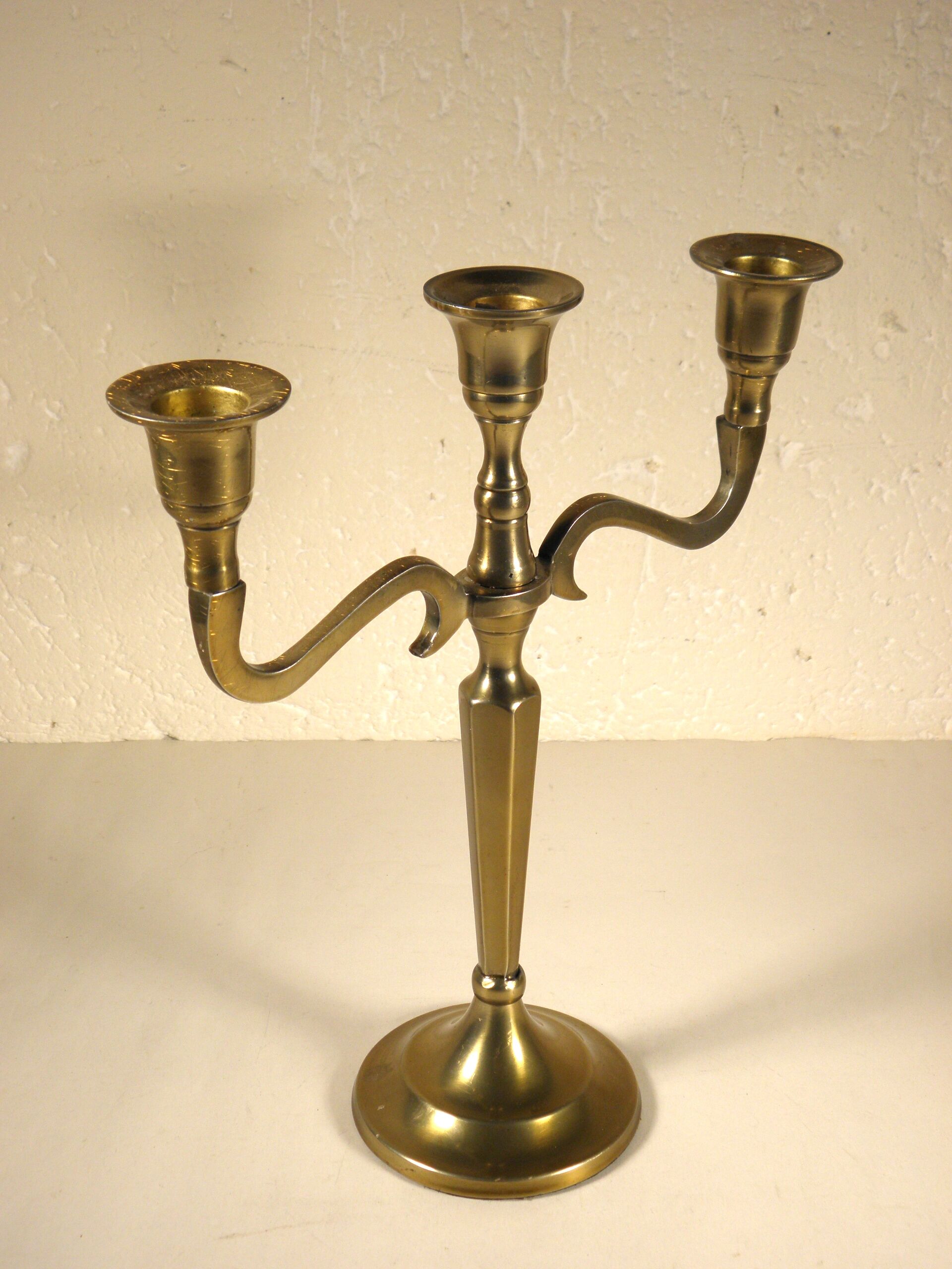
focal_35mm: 50
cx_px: 476
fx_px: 1833
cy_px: 634
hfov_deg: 29.1
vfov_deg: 38.2
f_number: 4
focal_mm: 9.1
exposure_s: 1/80
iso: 100
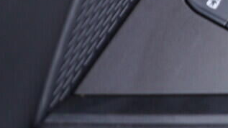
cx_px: 316
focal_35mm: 122
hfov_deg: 16.4
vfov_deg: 9.5
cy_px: -93
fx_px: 737
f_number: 2.8
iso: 200
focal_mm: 24
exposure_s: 1/40
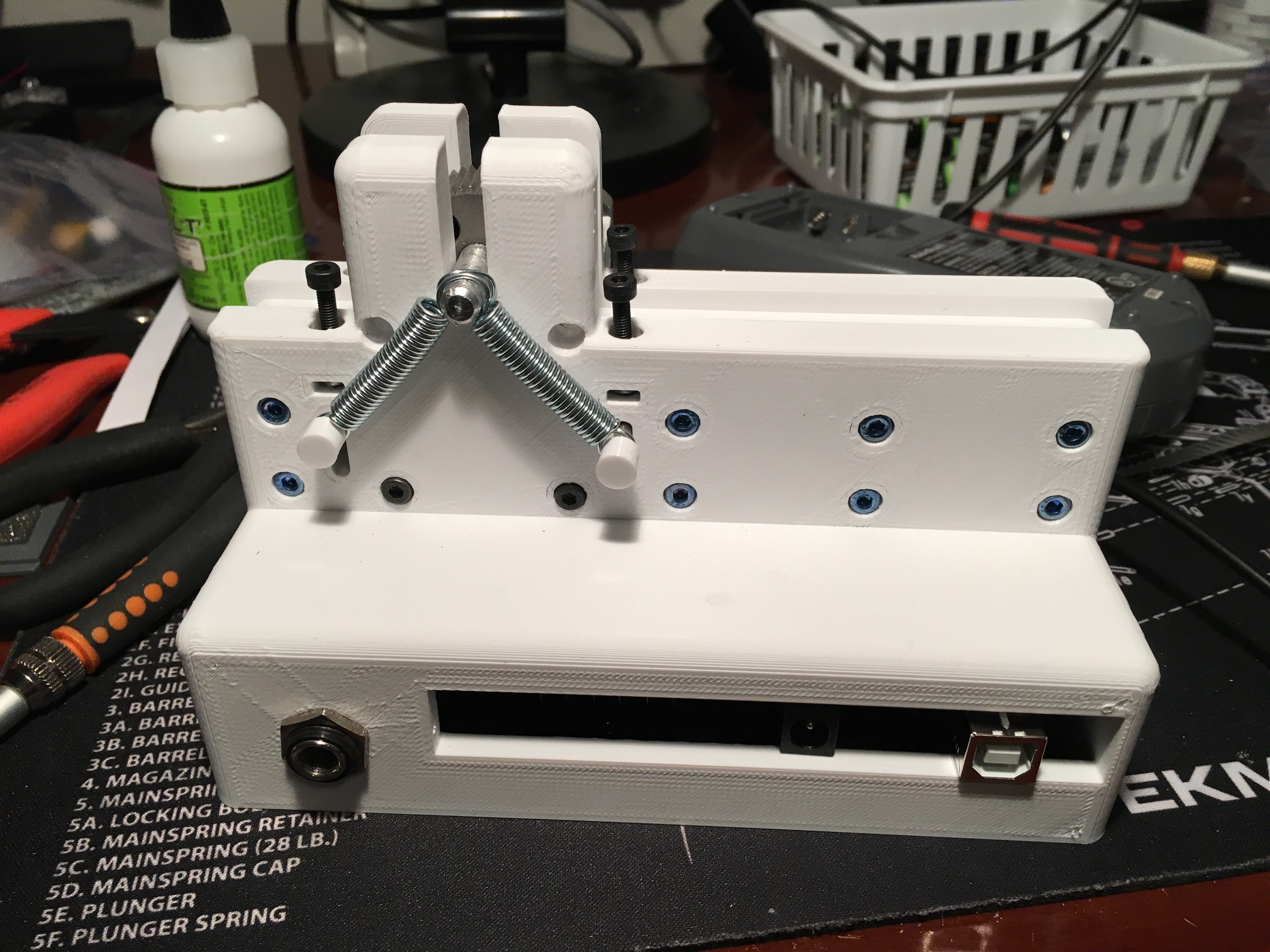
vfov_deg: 48.2
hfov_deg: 61.7
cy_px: 476
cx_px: 635
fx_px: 1064
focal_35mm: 29
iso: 32
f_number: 2.2
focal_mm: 4.15
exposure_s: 1/30
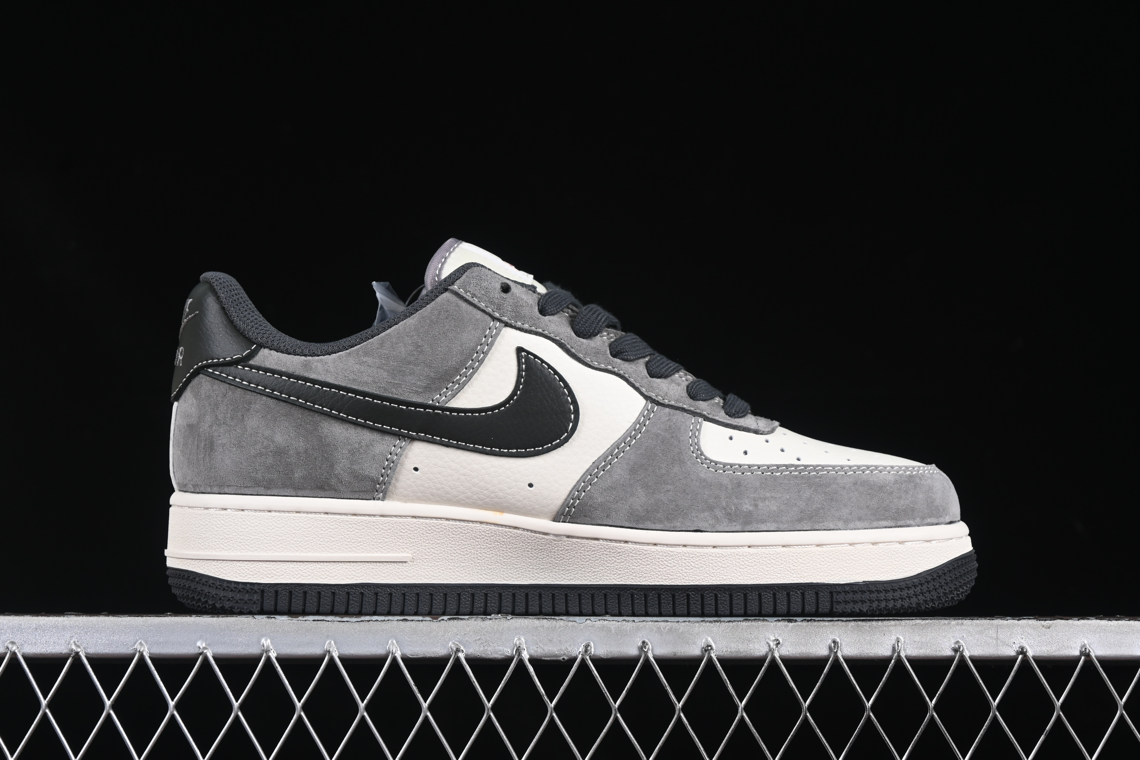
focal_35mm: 75
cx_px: 570
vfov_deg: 18.2
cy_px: 380
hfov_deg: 27.0
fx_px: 2375
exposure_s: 1/60
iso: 160
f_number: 7.1
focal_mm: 50
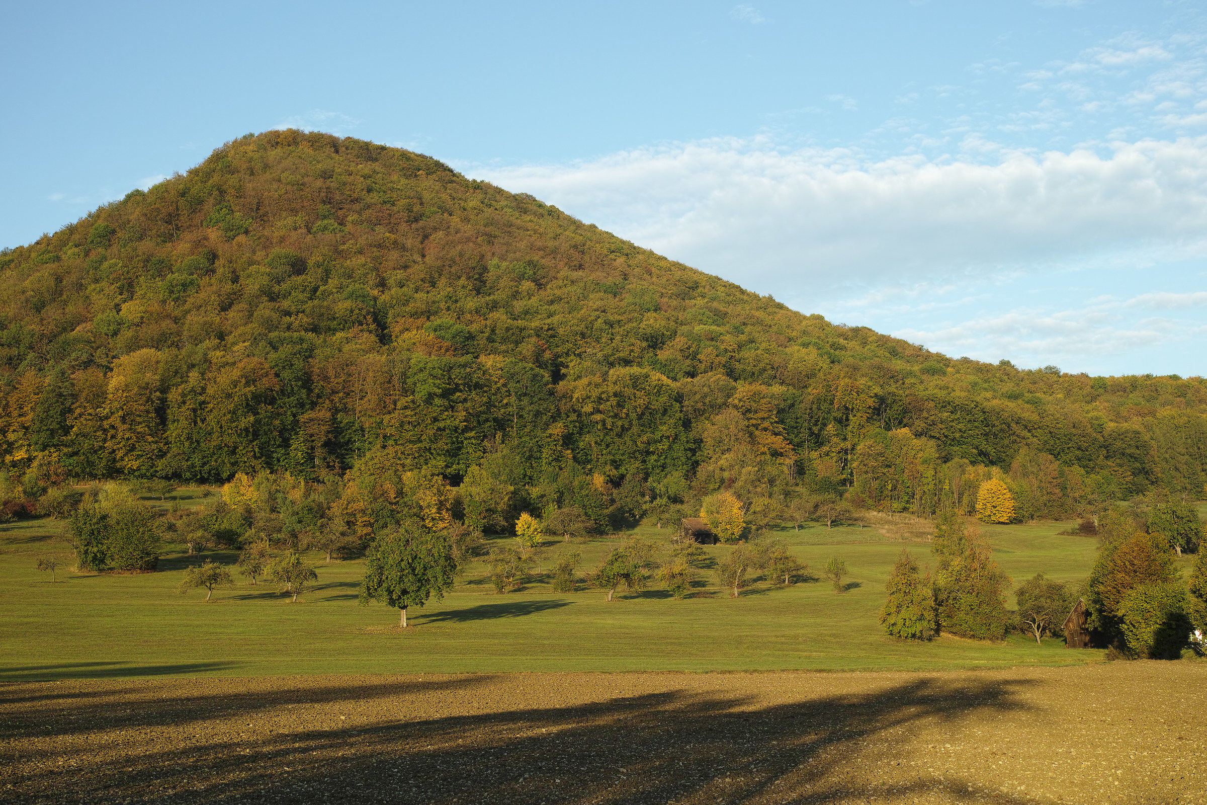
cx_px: 604
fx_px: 1509
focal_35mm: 45
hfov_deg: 43.6
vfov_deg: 29.9
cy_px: 402
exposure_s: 1/160
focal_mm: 30
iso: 100
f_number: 6.3
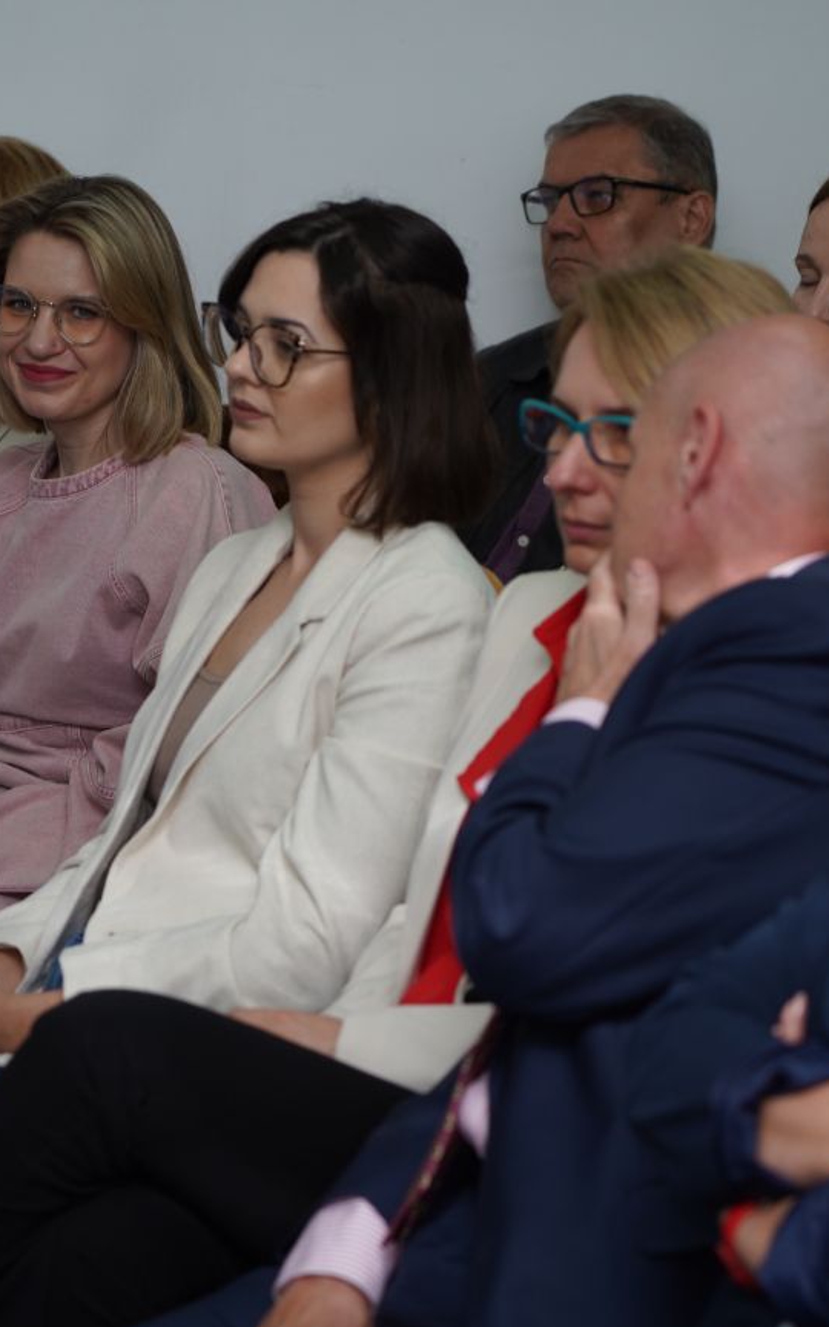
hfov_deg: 8.1
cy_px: 664
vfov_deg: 13.0
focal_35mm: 161
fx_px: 5820
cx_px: 399
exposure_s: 1/100
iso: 200
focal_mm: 105
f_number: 4
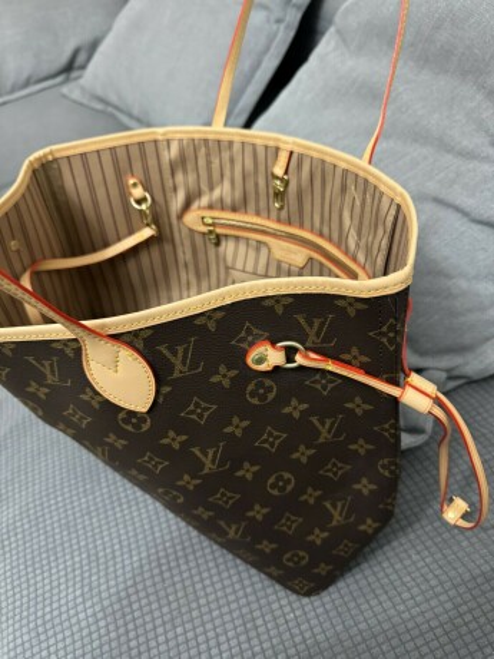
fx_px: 457
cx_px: 247
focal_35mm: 24
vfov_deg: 71.6
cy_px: 330
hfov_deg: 56.8
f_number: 1.78
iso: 800
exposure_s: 1/60
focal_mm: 6.76
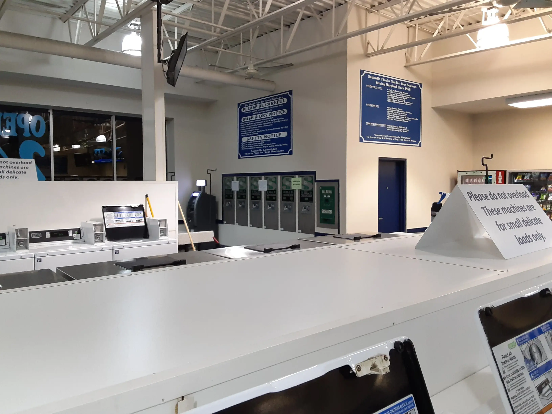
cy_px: 207
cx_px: 276
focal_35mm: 27
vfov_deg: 51.4
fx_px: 431
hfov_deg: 65.3
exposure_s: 1/60
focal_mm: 2.91
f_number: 1.9
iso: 160
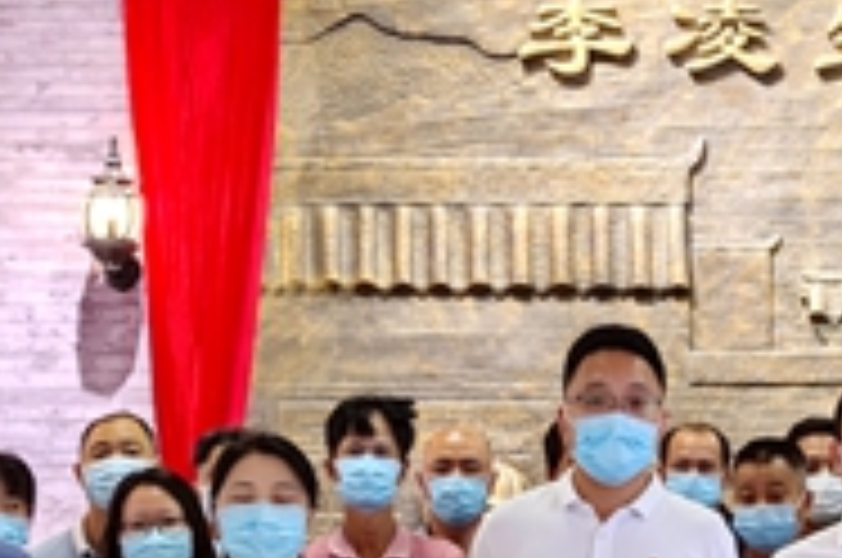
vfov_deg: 12.7
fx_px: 2498
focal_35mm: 107
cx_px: 828
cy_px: 360
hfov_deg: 18.7
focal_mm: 6.72
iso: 251
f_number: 1.69
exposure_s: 1/100
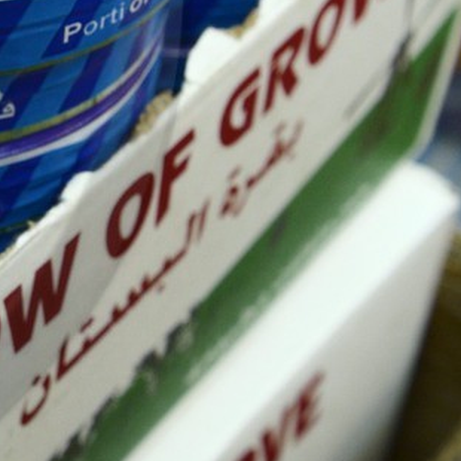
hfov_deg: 10.3
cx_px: -430
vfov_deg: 10.9
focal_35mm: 158
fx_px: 2381
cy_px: -27
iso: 800
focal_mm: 36
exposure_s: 1/100
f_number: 5.6
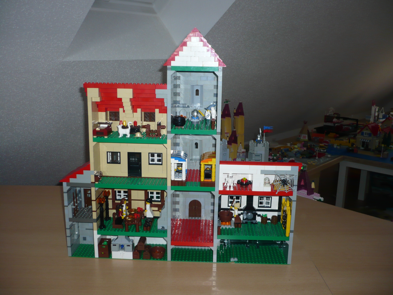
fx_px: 397
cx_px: 196
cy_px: 148
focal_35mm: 35
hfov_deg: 52.6
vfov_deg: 40.7
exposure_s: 1/30
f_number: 2.8
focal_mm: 5.8
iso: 100
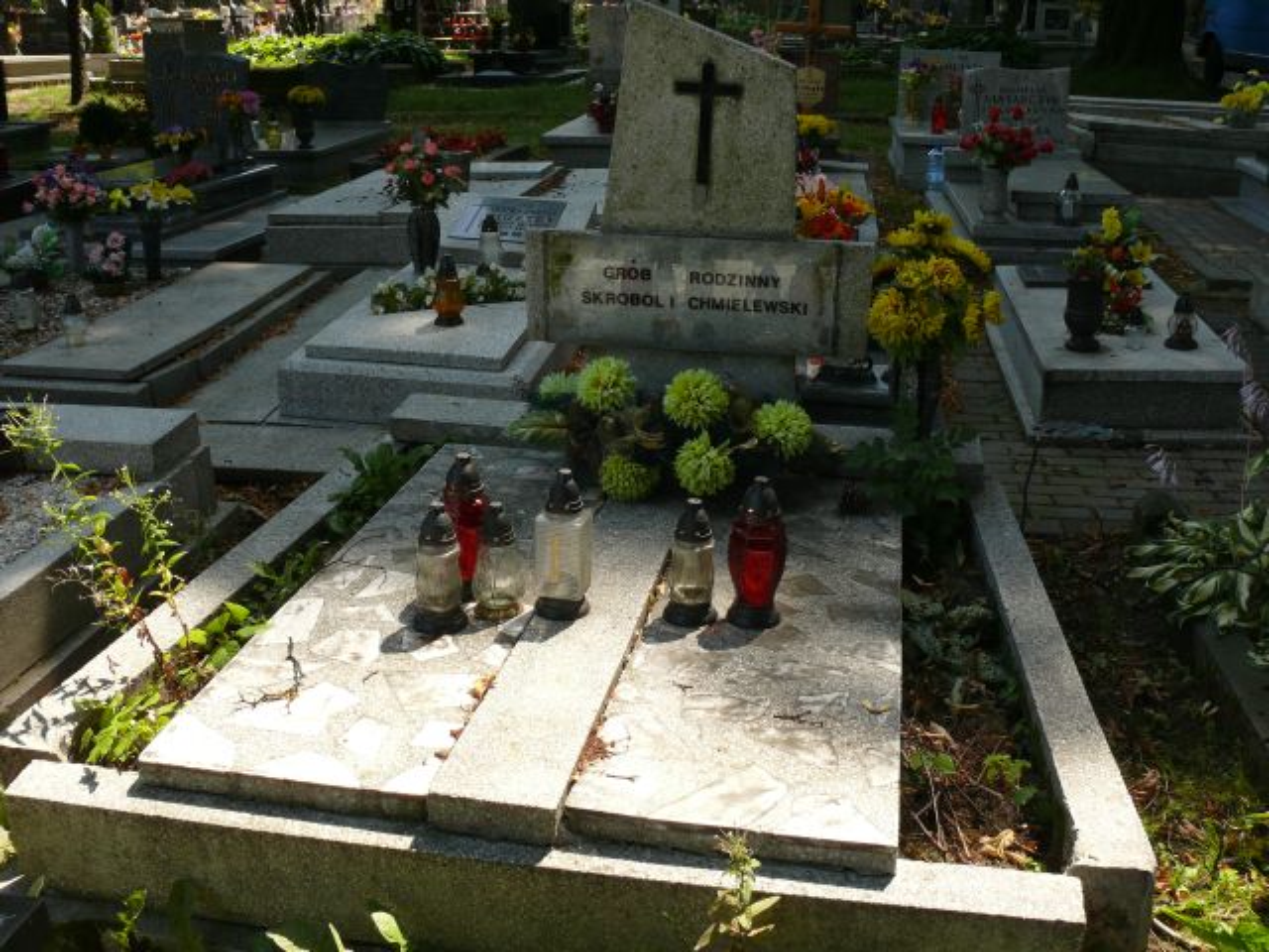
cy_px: 476
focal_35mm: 35
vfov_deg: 40.7
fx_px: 1283
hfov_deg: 52.6
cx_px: 634
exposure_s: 1/200
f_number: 5
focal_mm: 7.4
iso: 100
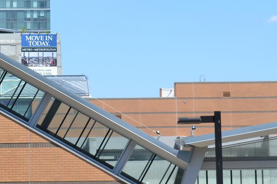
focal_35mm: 137
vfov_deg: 10.0
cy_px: 37
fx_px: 1054
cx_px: 43
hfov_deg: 14.9
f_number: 8
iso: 100
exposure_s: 1/250
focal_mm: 36
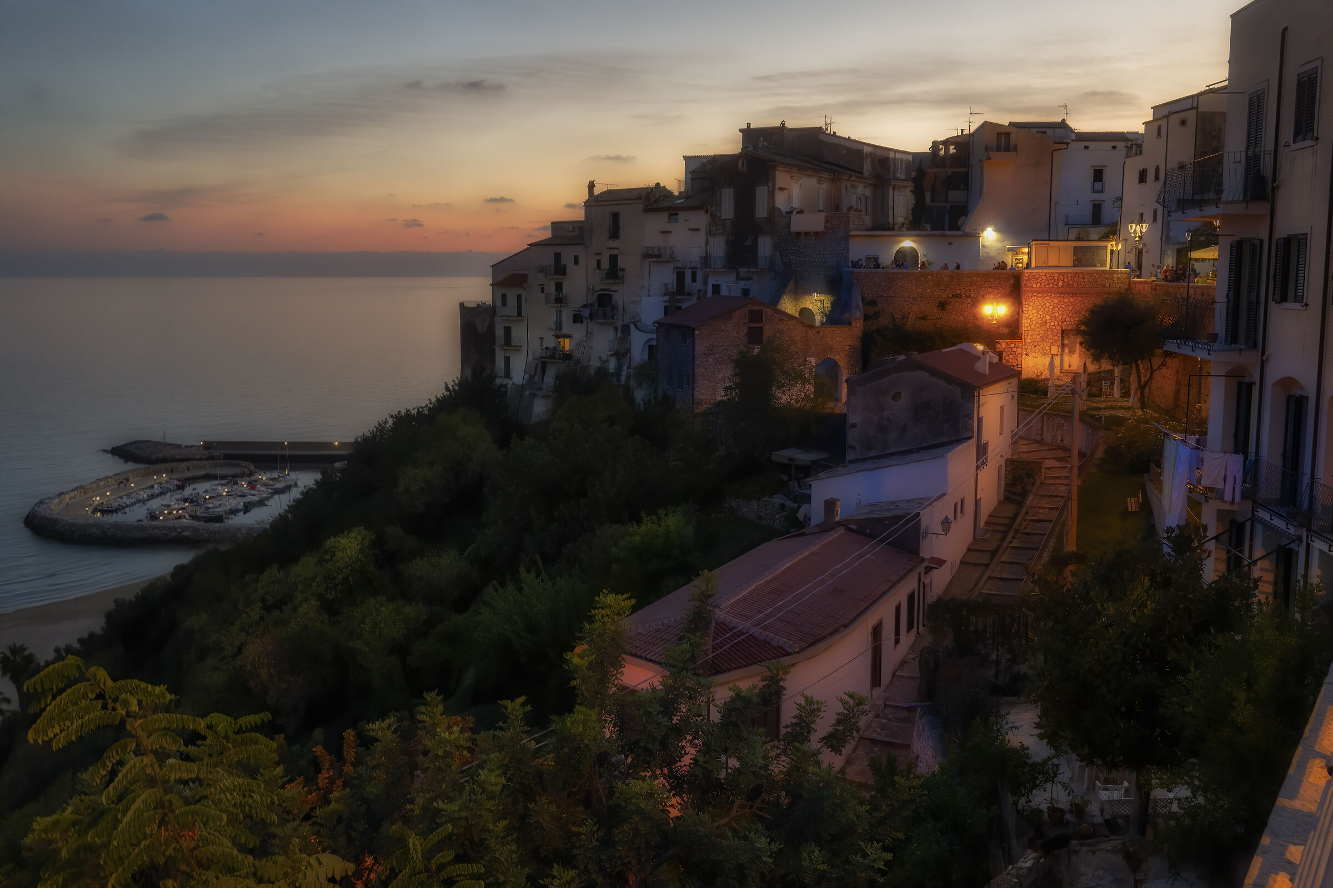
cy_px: 444
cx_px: 666
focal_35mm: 34
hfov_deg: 56.1
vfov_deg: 39.1
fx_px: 1250
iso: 1600
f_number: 7.1
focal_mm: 22.5
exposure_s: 1/10
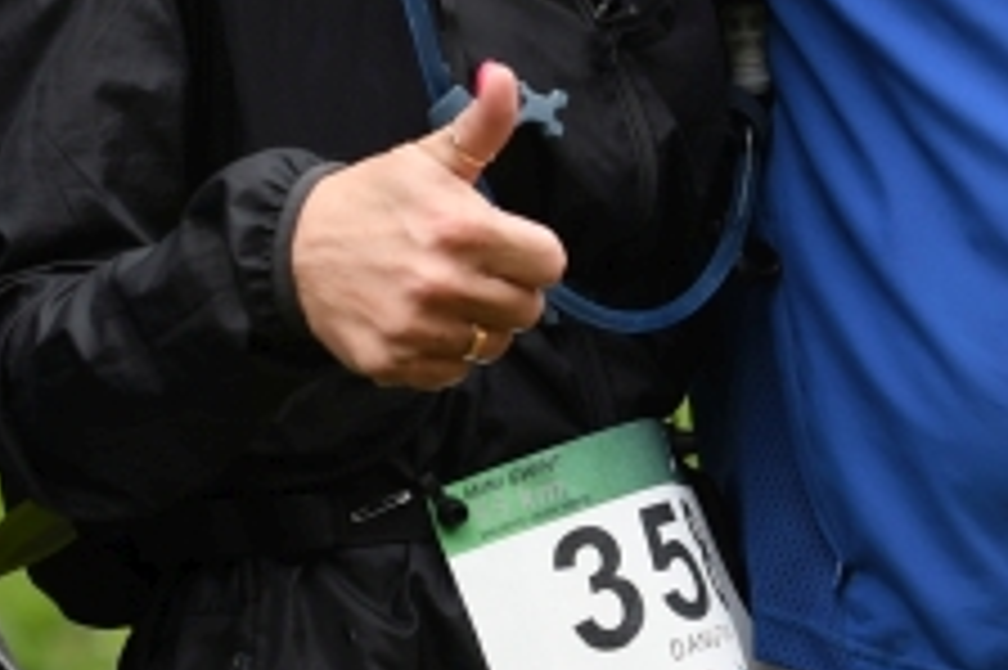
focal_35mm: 481
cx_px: 470
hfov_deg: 4.3
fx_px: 13458
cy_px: -124
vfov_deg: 2.9
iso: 200
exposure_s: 1/640
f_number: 2.8
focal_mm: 70
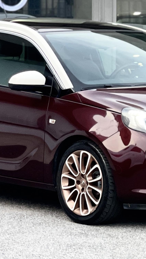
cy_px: 126
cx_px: 93
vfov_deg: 11.5
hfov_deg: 6.5
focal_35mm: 187
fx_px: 1286
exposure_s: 1/121
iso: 160
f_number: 2.2
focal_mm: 7.5
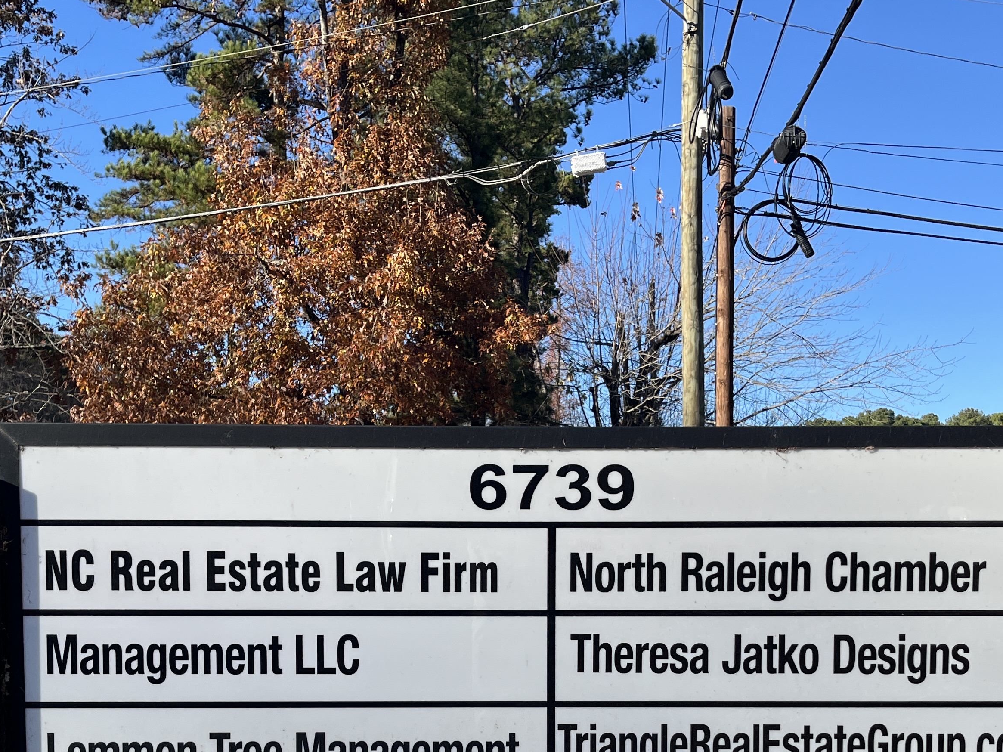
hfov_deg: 42.1
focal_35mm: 45
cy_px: 648
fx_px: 1304
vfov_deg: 31.0
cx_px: 521
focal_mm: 5.1
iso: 50
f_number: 1.6
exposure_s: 1/1890
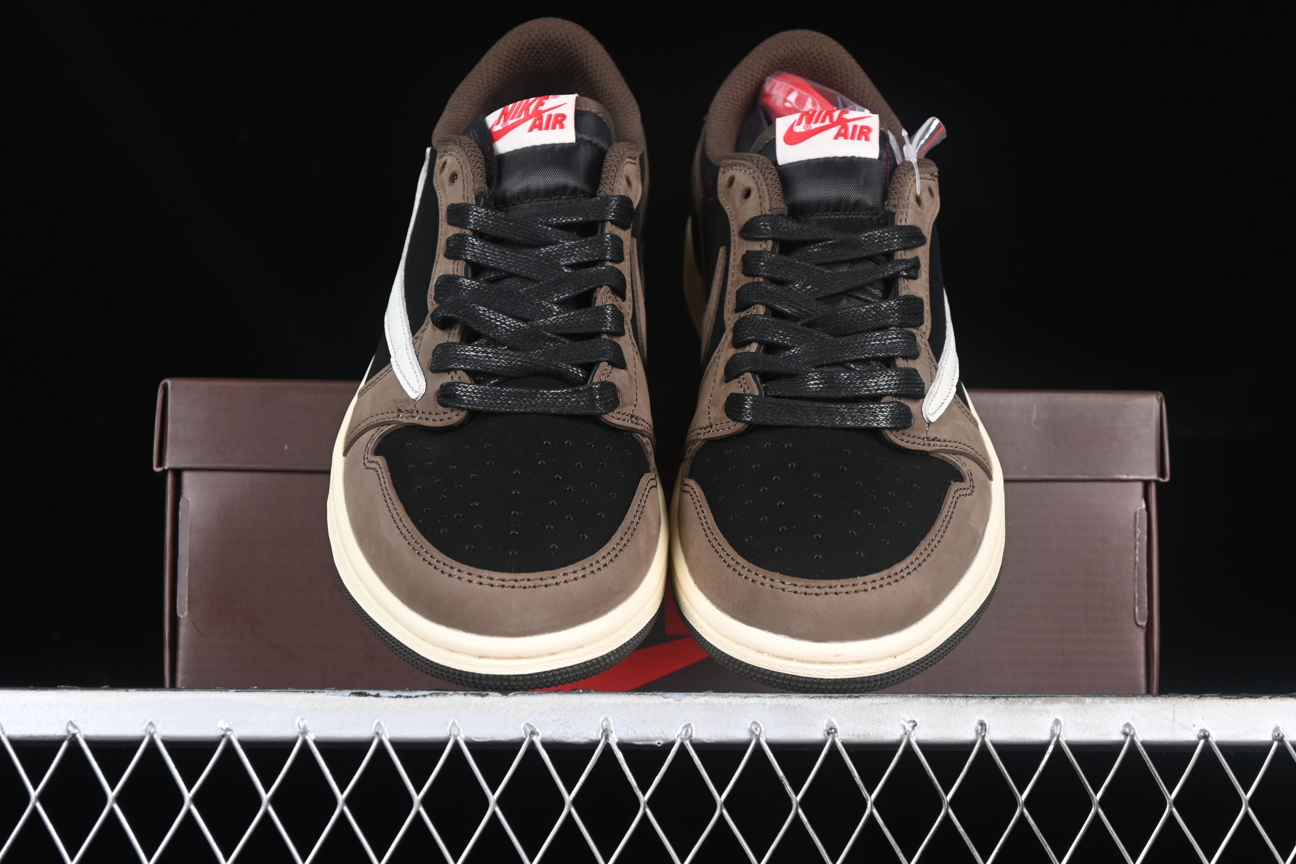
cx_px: 648
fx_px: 2700
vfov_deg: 18.2
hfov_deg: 27.0
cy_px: 432
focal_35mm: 75
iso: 160
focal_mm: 50
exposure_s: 1/60
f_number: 6.3
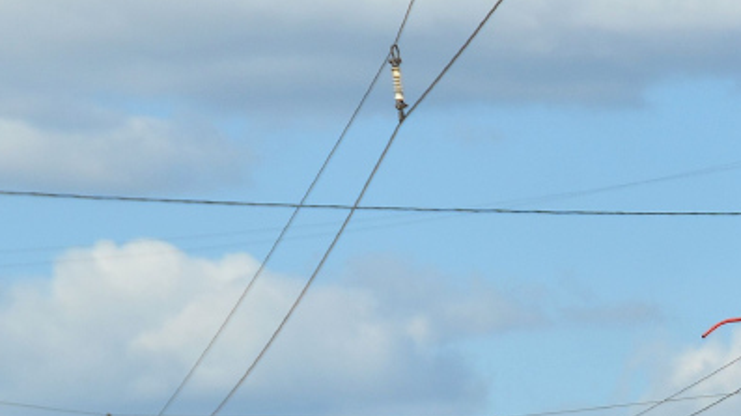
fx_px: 6555
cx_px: 963
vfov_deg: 3.6
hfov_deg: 6.4
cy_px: 648
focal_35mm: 334
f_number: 6.3
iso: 100
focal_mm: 65
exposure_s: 1/640
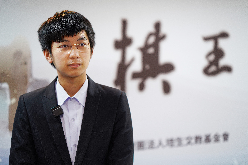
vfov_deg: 16.1
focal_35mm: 85
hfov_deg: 23.9
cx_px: 124
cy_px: 82
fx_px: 586
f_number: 2
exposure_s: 1/160
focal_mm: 85
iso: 400
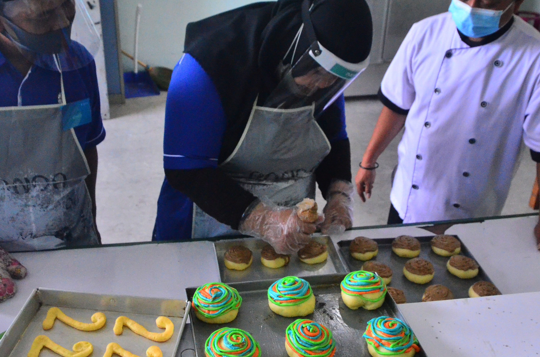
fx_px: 599
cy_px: 203
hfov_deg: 48.5
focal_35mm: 40
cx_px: 257
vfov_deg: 33.2
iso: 3200
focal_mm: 16
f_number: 6.7
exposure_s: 1/180
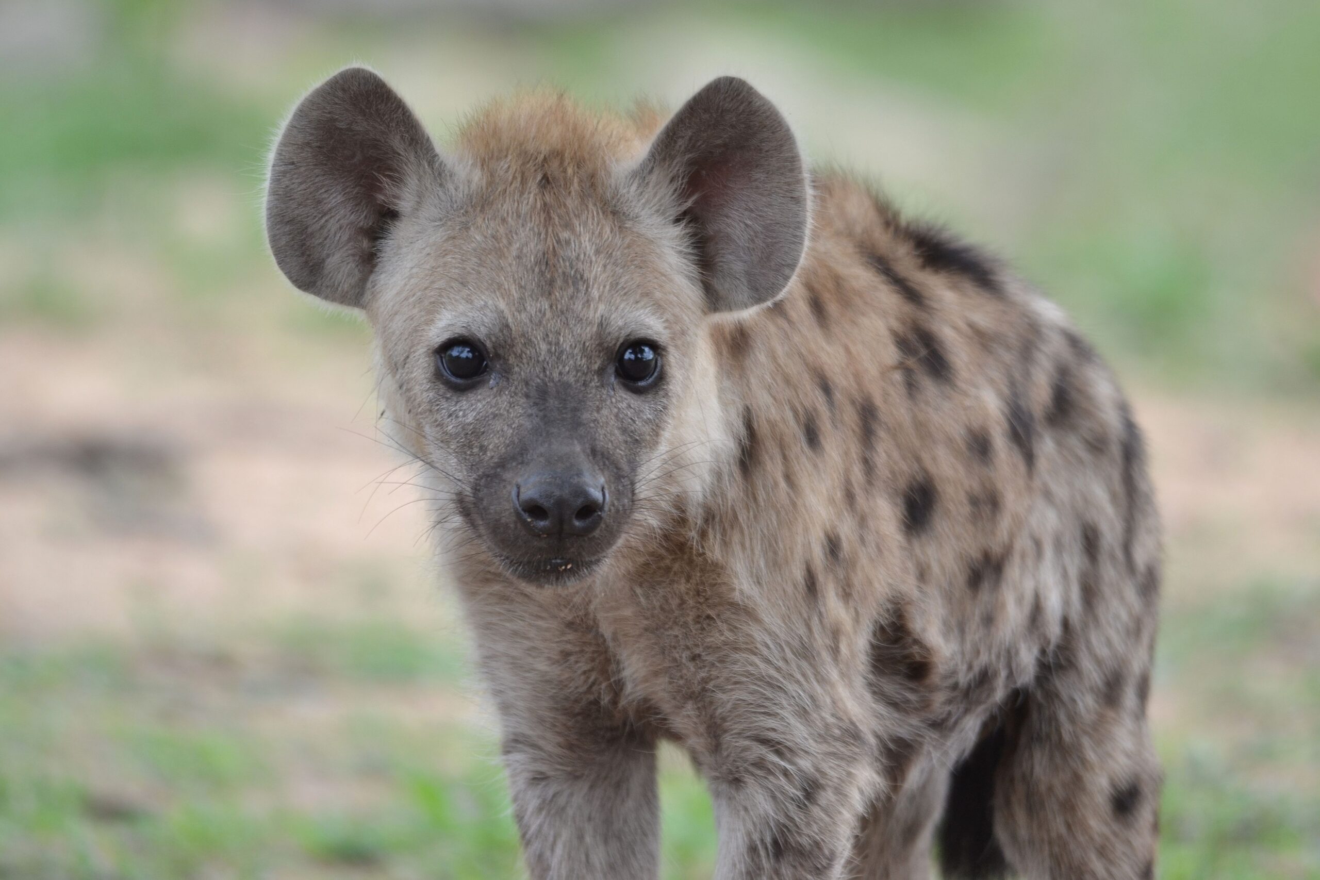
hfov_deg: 2.7
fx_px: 27500
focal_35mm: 750
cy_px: 440
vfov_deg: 1.8
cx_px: 660
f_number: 6.3
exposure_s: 1/125
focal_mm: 500
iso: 200
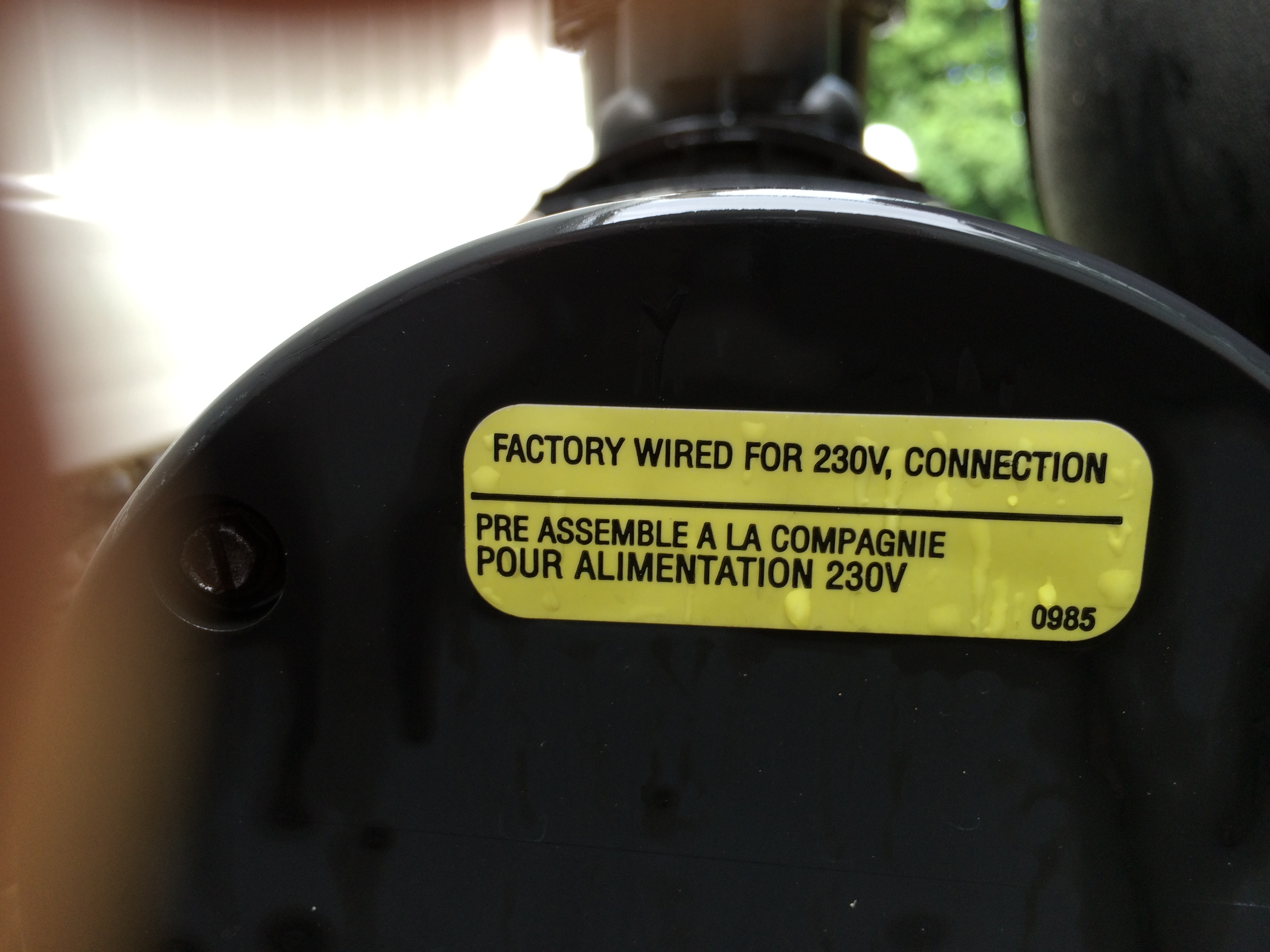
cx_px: 635
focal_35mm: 29
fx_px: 1064
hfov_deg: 61.7
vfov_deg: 48.2
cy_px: 476
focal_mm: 4.15
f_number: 2.2
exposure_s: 1/40
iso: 40
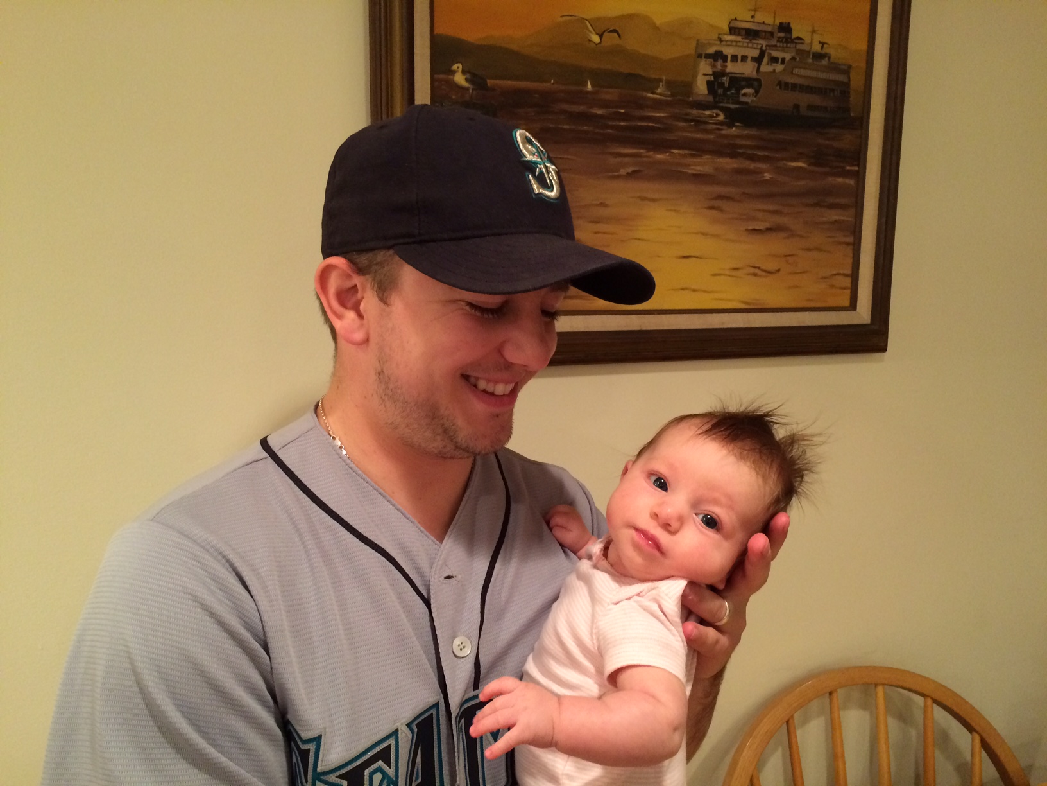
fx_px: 877
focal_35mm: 29
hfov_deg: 61.7
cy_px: 393
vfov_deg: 48.2
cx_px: 524
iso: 250
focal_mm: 4.15
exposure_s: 1/30
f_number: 2.2
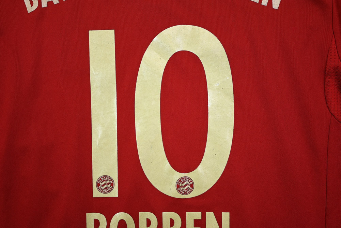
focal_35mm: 33
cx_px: 170
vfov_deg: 40.0
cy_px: 114
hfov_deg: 57.2
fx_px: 313
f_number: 4.8
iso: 200
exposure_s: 1/125
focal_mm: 33
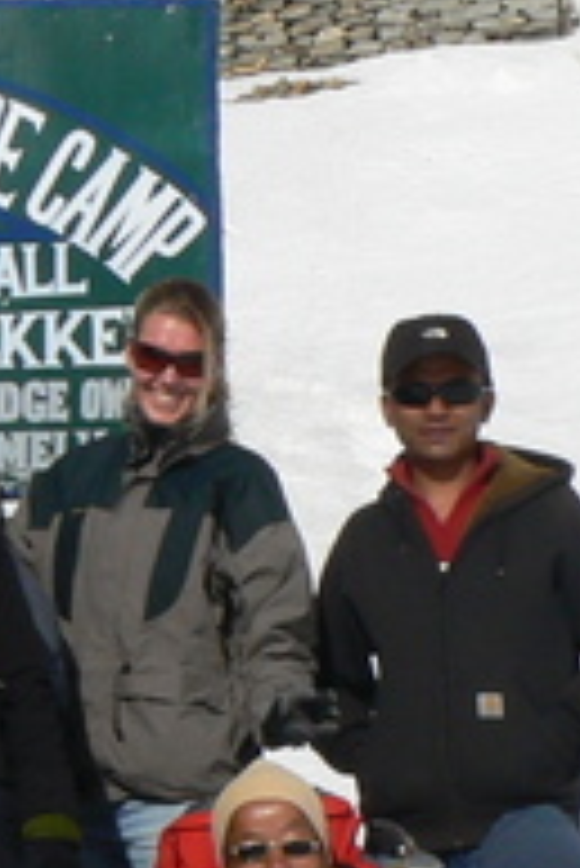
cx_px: 0
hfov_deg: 8.8
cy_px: 760
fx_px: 3739
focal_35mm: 155
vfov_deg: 13.1
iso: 80
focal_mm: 6
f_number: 8
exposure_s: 1/500
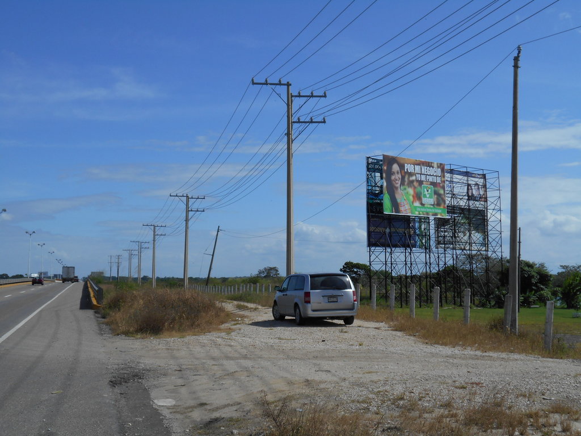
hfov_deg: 38.2
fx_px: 839
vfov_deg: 29.1
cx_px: 290
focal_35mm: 50
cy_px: 218
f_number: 4.5
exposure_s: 1/1250
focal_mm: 8.8
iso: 80
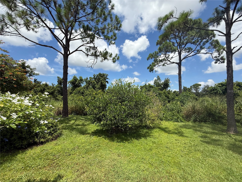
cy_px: 91
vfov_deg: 85.7
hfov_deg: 102.1
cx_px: 121
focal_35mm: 14
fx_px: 98
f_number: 2.2
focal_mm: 2.22
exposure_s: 1/2024
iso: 50
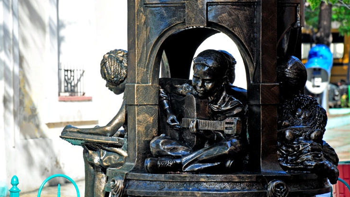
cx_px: 178
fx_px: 1602
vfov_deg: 7.0
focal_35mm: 173
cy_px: 121
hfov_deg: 12.5
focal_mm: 105
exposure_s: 1/250
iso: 200
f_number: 5.6
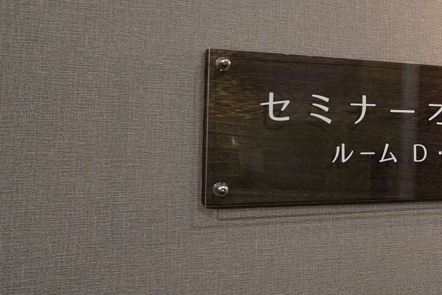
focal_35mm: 47
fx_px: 577
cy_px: 101
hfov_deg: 37.9
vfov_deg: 28.5
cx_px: 430
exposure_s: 1/160
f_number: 4
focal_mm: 16
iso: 1250
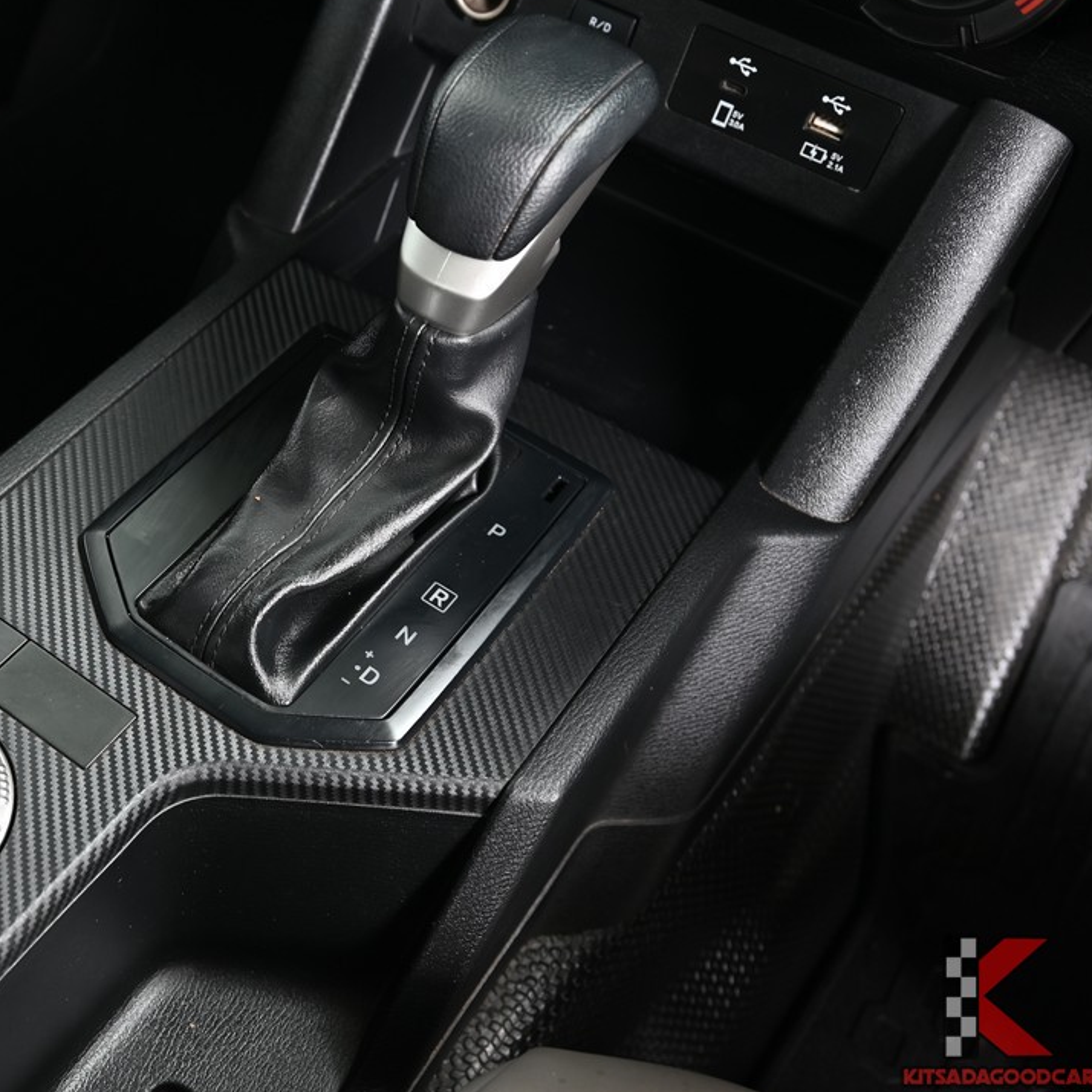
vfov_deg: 43.2
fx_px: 1380
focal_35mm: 39
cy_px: 538
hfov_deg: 41.8
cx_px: 263
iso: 400
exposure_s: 1/10
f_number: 5.6
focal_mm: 29.5
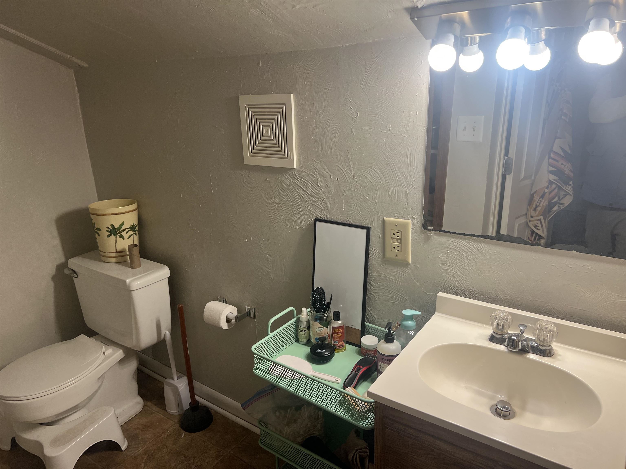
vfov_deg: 53.1
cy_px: 234
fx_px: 470
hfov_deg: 67.3
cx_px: 313
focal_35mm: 26
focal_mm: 5.7
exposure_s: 1/120
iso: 80
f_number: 1.5
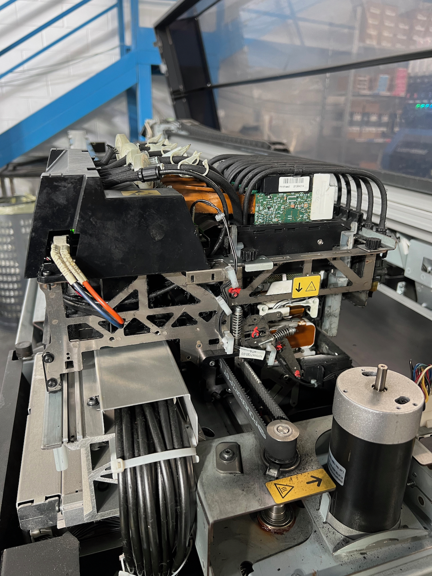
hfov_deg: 53.1
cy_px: 288
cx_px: 216
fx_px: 433
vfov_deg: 67.3
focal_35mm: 26
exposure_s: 1/50
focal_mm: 5.7
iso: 125
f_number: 1.5
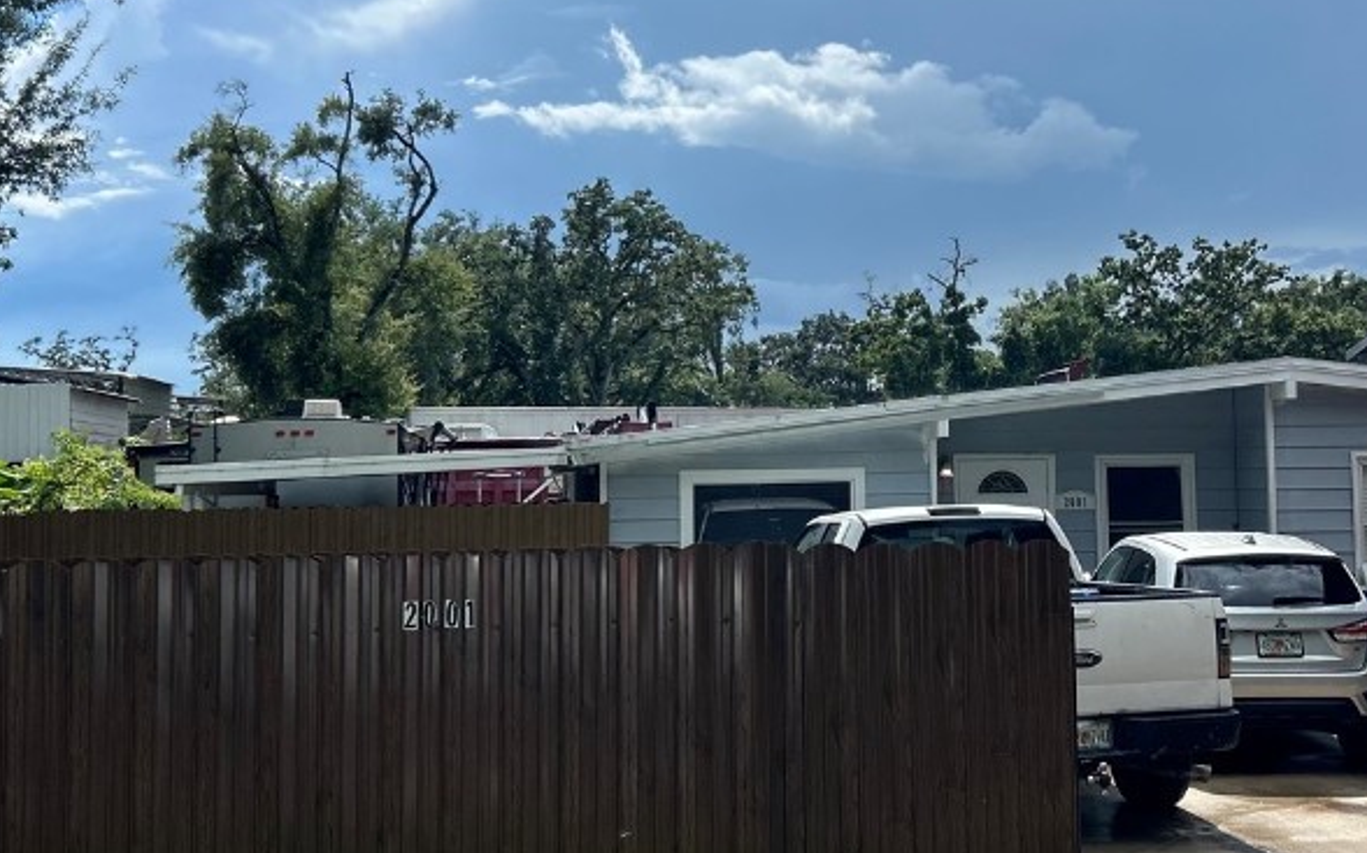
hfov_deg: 41.7
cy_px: 377
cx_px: 807
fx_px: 1788
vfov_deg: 26.8
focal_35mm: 48
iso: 50
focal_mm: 5.7
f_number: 1.5
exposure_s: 1/7463
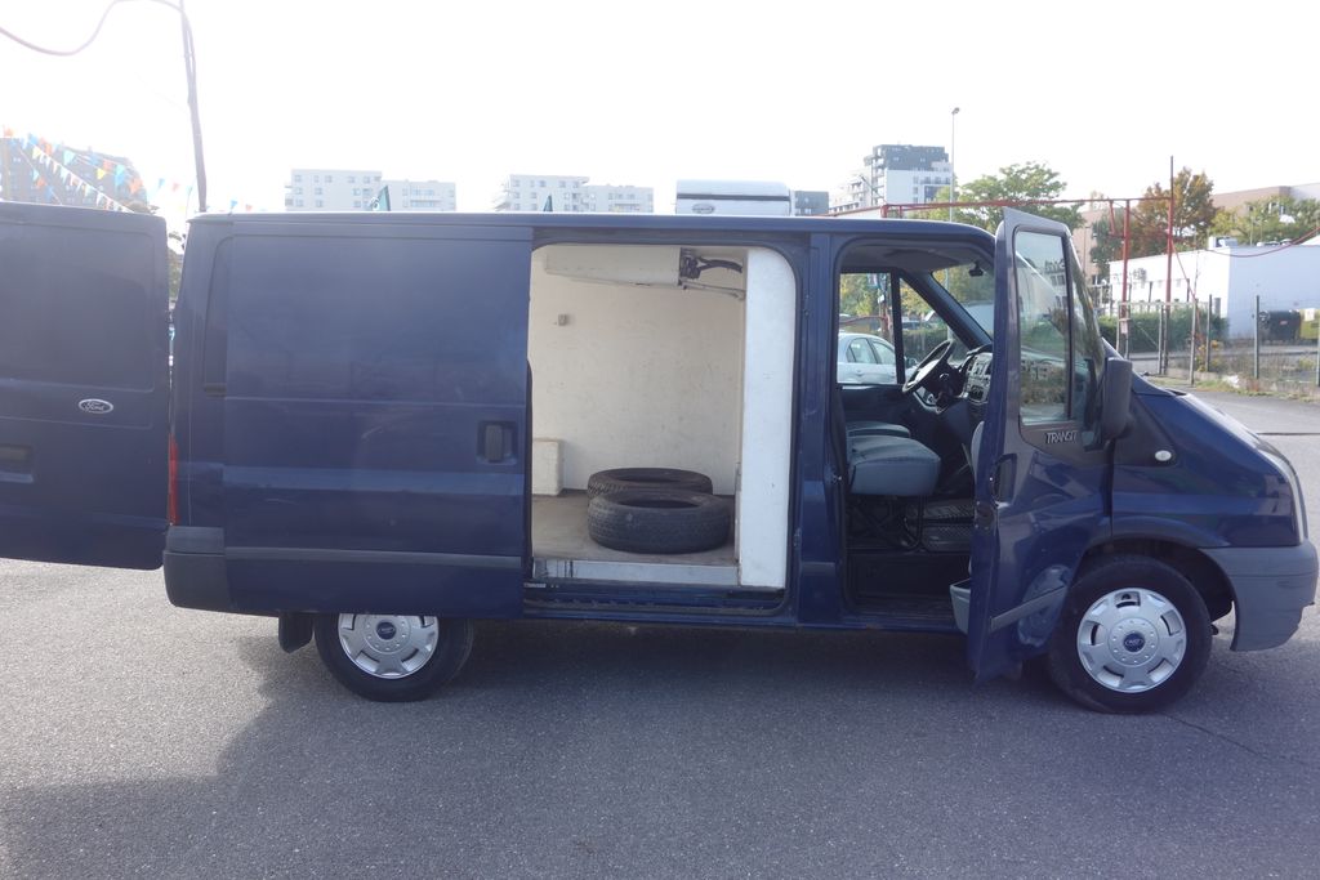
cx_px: 660
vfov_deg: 46.4
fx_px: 1027
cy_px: 440
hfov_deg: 65.5
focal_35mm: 28
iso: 125
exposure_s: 1/100
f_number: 5.6
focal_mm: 10.4
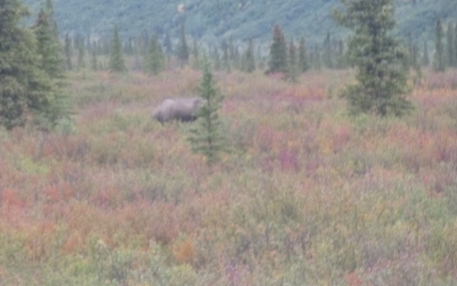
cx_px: 199
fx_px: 3749
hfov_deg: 7.0
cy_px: 119
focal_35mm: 301
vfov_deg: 4.4
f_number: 5.9
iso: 800
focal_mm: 45
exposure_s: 1/20
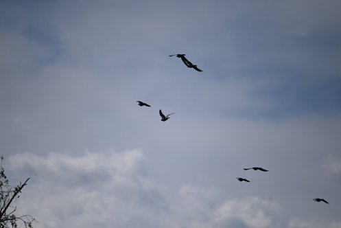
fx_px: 3791
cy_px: 114
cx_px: 170
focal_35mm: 400
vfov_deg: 3.4
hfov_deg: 5.2
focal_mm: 400
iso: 320
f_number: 6.3
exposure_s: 1/8000
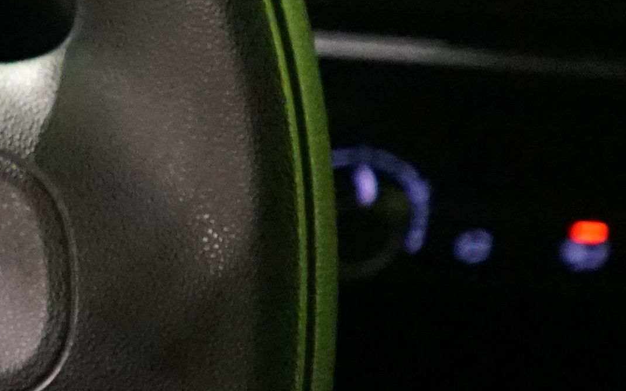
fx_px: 2730
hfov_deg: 11.2
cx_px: -810
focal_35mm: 160
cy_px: 274
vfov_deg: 8.2
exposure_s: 1/60
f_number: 3.5
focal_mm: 28
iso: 6400
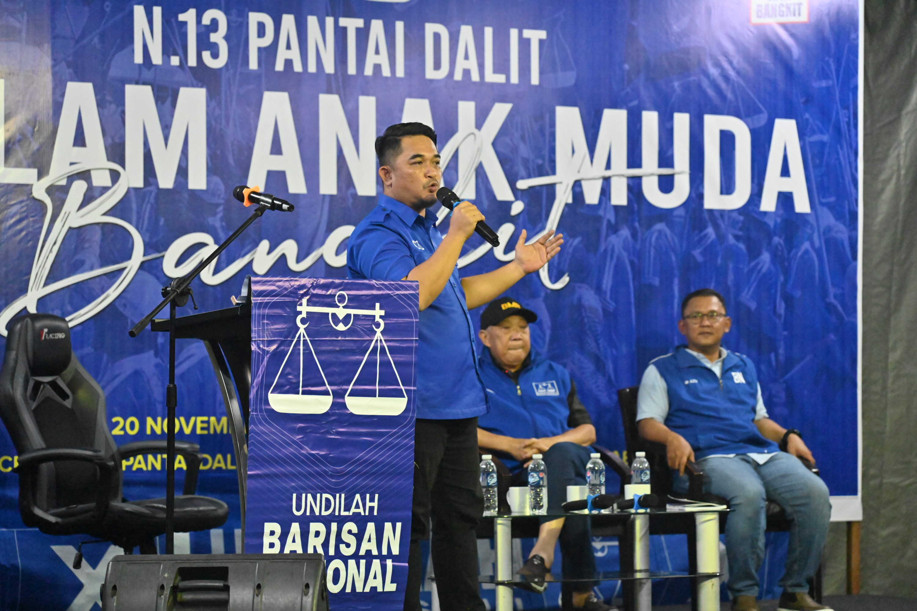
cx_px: 458
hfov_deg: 17.1
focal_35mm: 120
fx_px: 3056
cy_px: 306
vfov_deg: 11.4
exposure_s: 1/400
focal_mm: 120
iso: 6400
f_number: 4
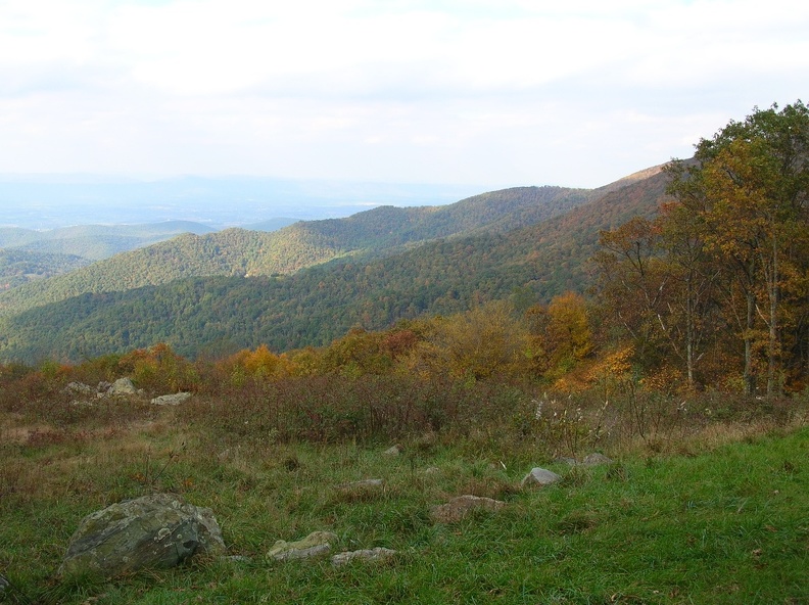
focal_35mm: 36
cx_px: 404
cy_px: 302
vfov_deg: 39.6
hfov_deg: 51.4
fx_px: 840
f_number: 3.7
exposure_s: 1/164
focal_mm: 6
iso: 50
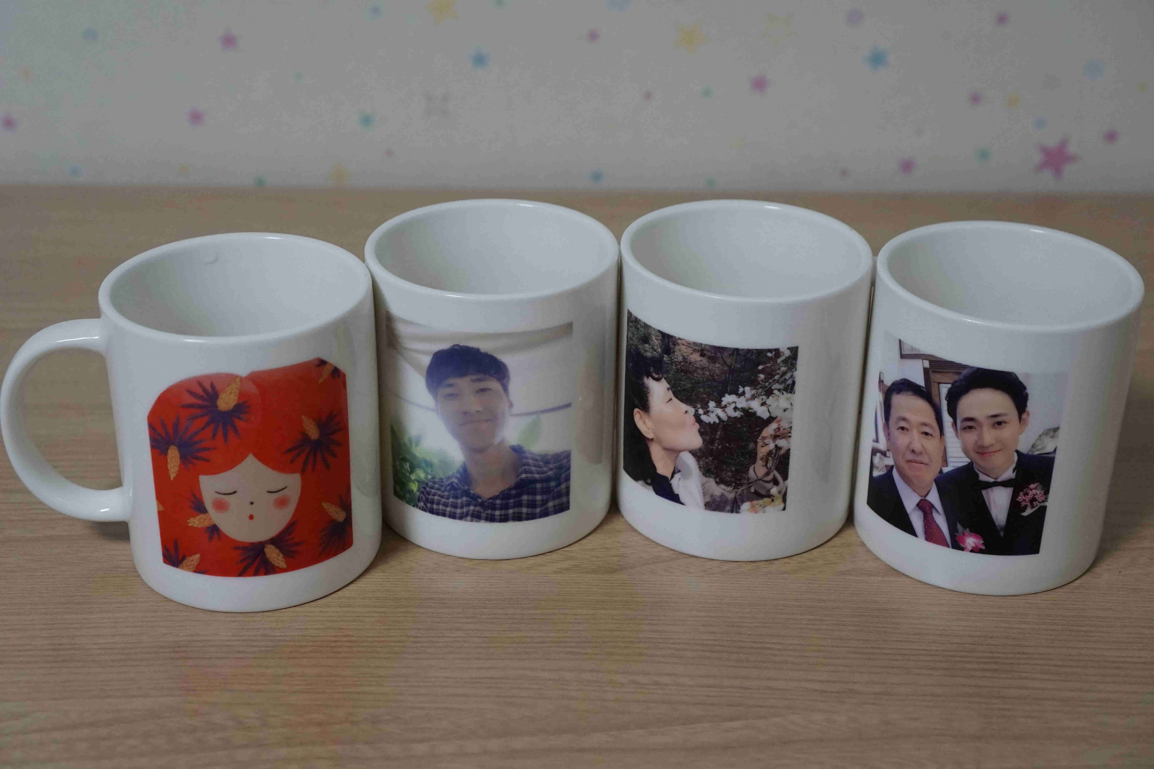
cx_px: 577
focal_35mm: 52
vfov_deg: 25.8
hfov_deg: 37.9
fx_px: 1683
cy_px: 384
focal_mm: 35
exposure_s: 1/160
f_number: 4
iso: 1250
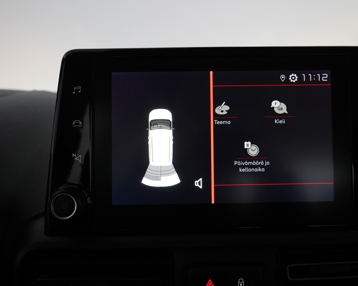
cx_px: 235
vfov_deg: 42.2
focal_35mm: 35
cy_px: 137
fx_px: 371
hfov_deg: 50.7
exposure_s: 1/80
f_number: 6.3
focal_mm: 28
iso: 5000
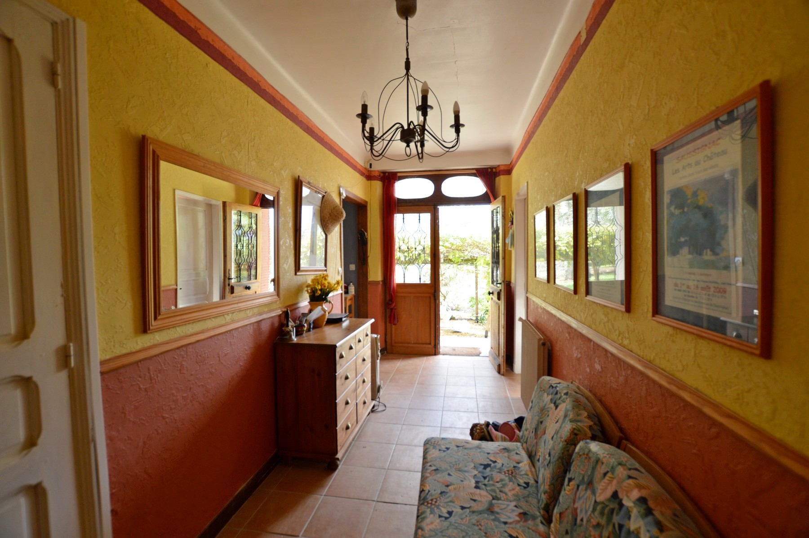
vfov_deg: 77.2
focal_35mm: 15
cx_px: 404
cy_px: 269
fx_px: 337
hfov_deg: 100.4
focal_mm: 10
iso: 400
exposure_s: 1/60
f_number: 4
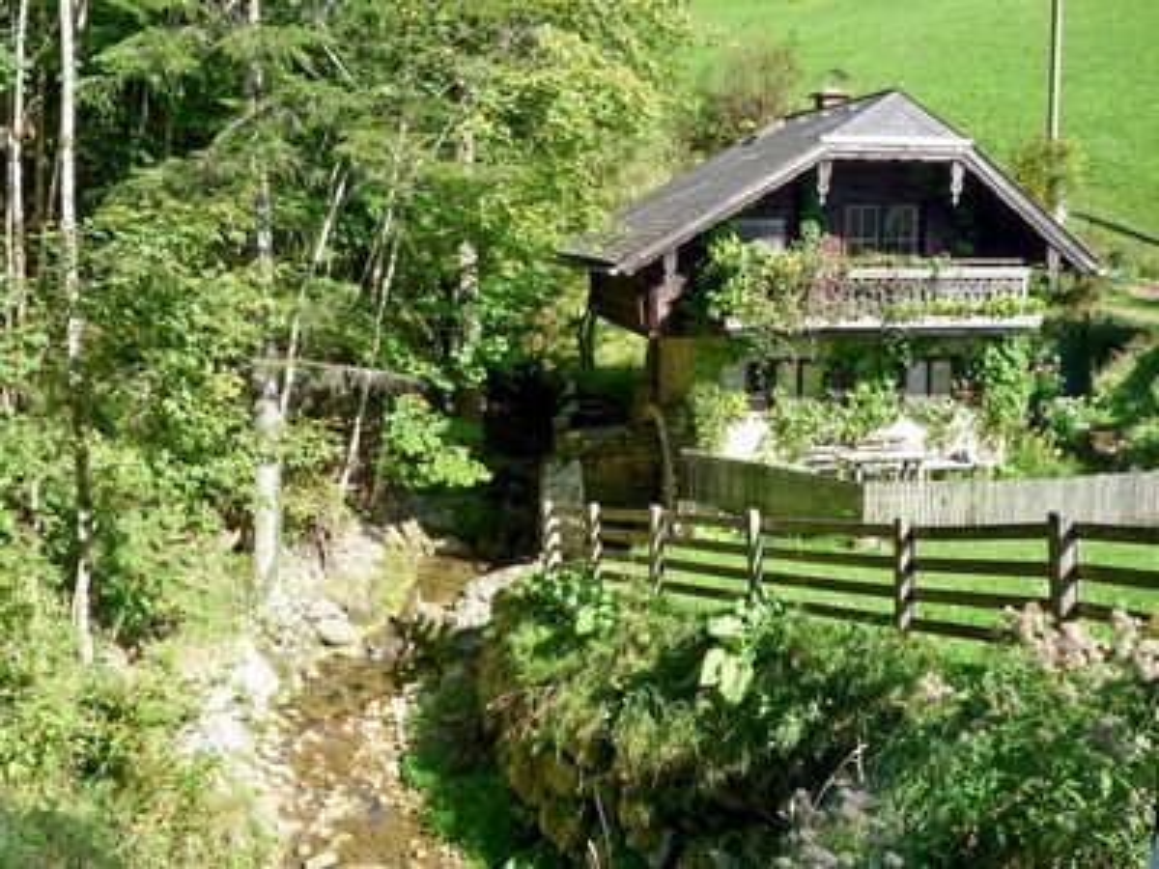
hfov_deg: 51.4
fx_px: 1205
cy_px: 434
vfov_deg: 39.7
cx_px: 580
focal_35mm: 36
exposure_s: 1/160
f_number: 3.9
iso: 80
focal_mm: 6.4
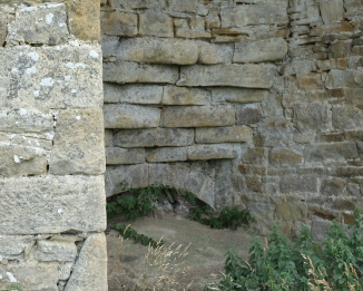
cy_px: 143
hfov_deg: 30.9
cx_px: 151
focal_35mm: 61
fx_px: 656
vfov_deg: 25.0
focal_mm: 35
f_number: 5
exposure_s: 1/140
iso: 200
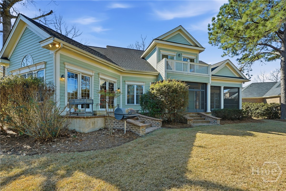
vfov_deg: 73.7
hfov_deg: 96.7
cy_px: 96
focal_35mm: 16
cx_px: 143
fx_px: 127
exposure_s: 1/2500
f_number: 9
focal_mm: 16
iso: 320
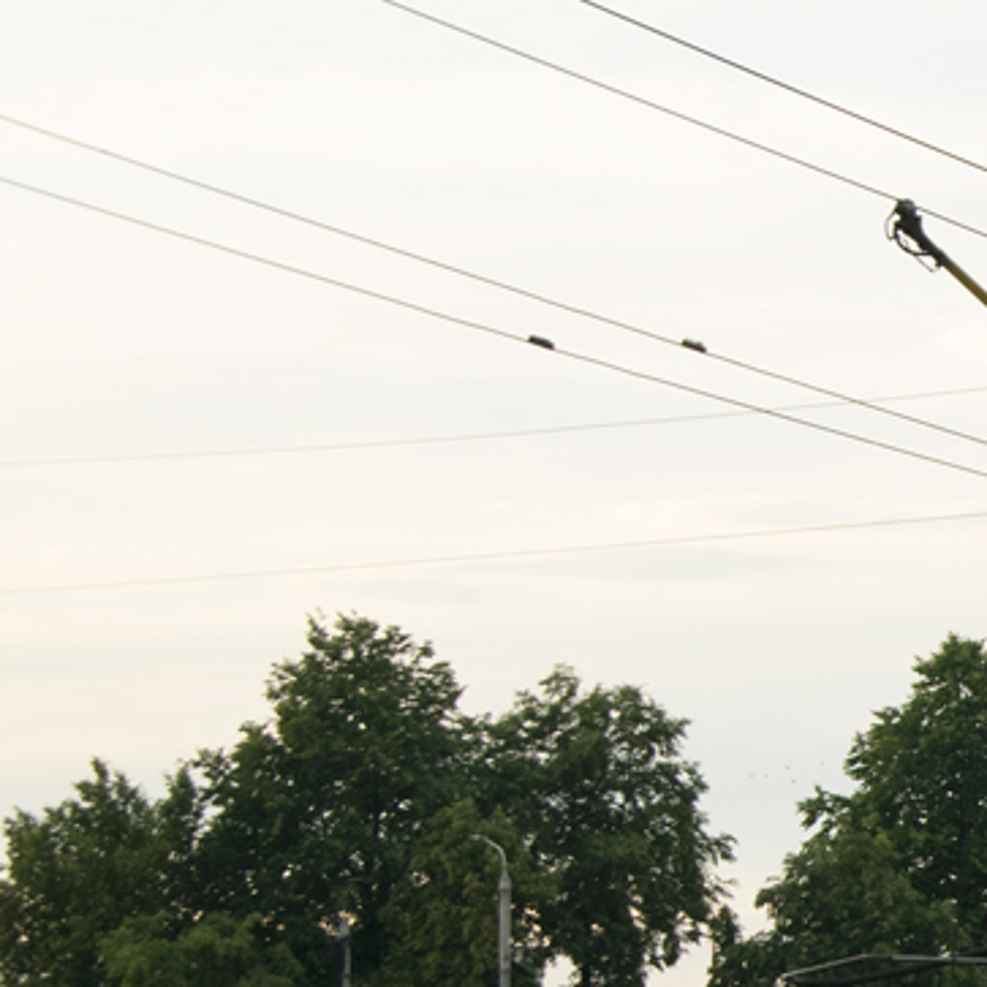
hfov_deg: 10.4
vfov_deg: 10.9
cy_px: 908
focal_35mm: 160
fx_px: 5161
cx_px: 1618
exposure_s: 1/500
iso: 400
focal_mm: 38
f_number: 6.3
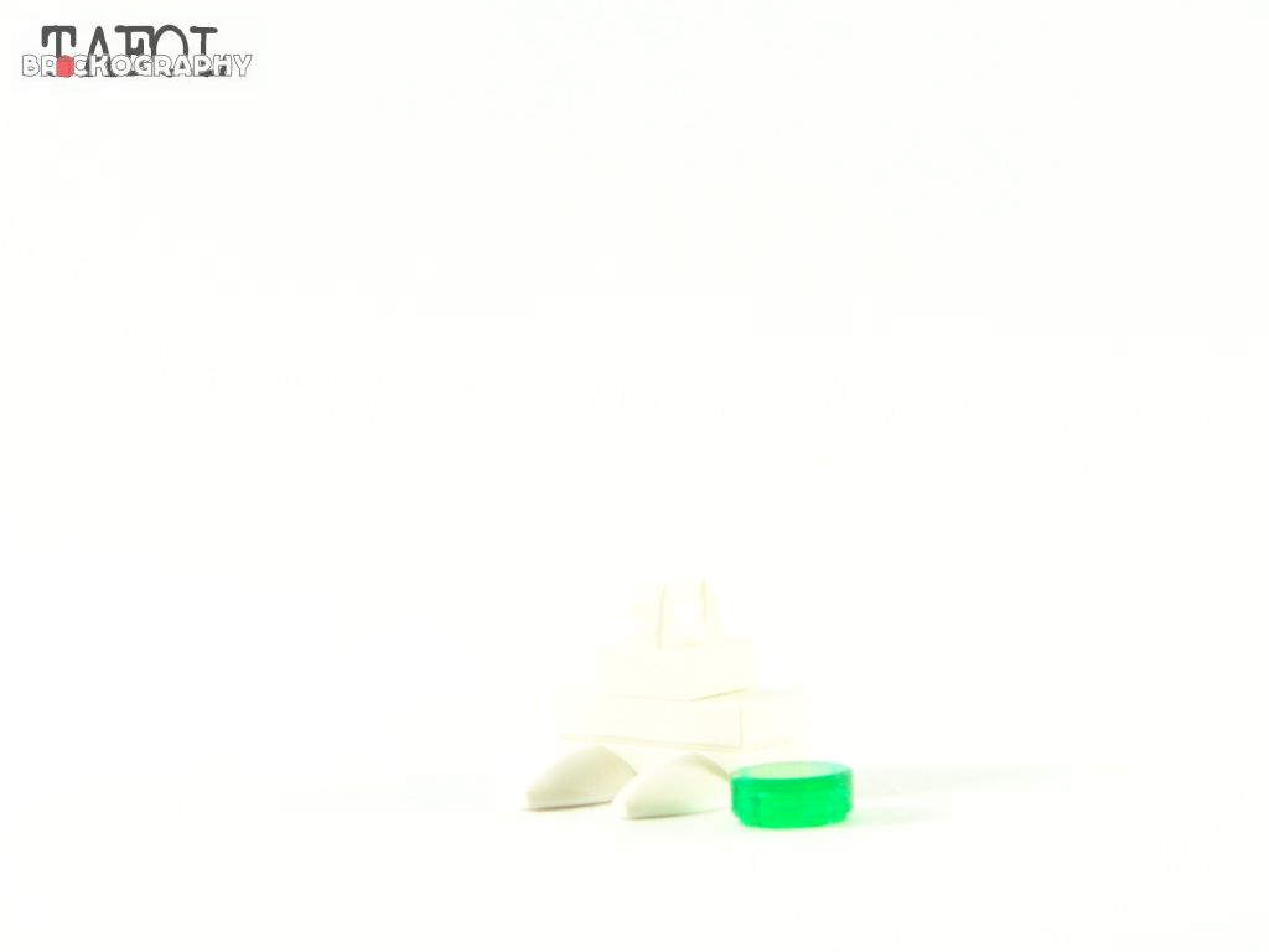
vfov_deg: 15.7
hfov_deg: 20.9
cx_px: 634
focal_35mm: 94
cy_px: 476
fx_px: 3446
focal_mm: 15.6
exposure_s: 1/60
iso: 400
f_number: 4
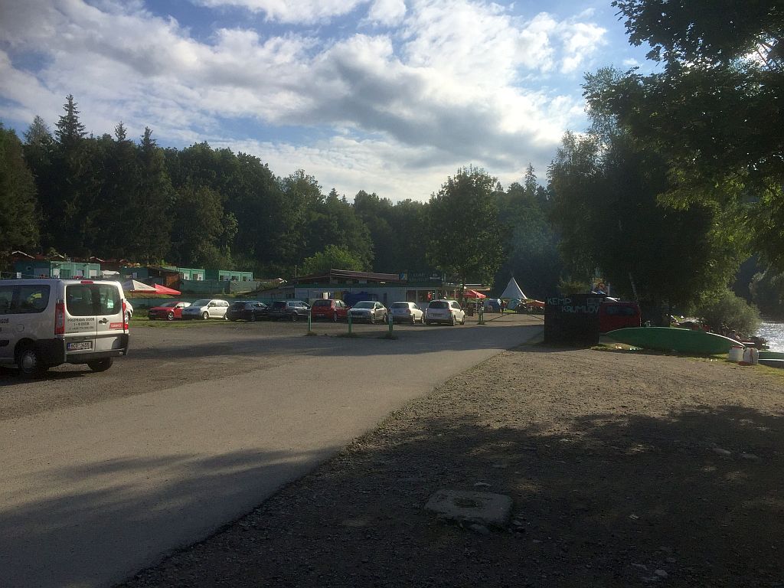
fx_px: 657
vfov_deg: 48.2
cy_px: 294
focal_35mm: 29
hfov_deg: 61.7
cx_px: 392
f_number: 2.2
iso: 32
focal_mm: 4.15
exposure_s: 1/2825
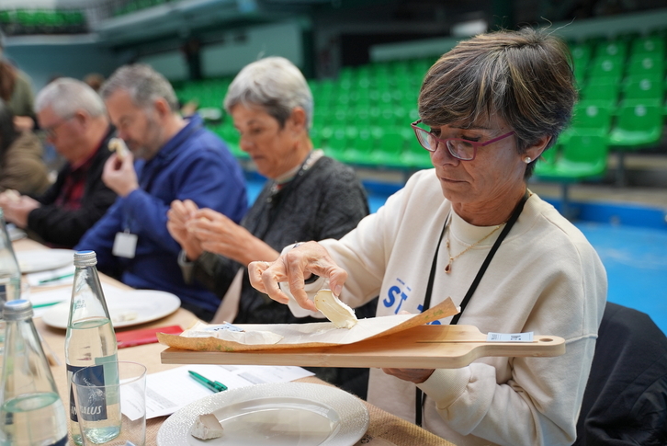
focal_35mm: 43
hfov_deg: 45.4
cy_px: 223
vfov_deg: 31.2
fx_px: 797
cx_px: 334
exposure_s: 1/400
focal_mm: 43
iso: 800
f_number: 2.8
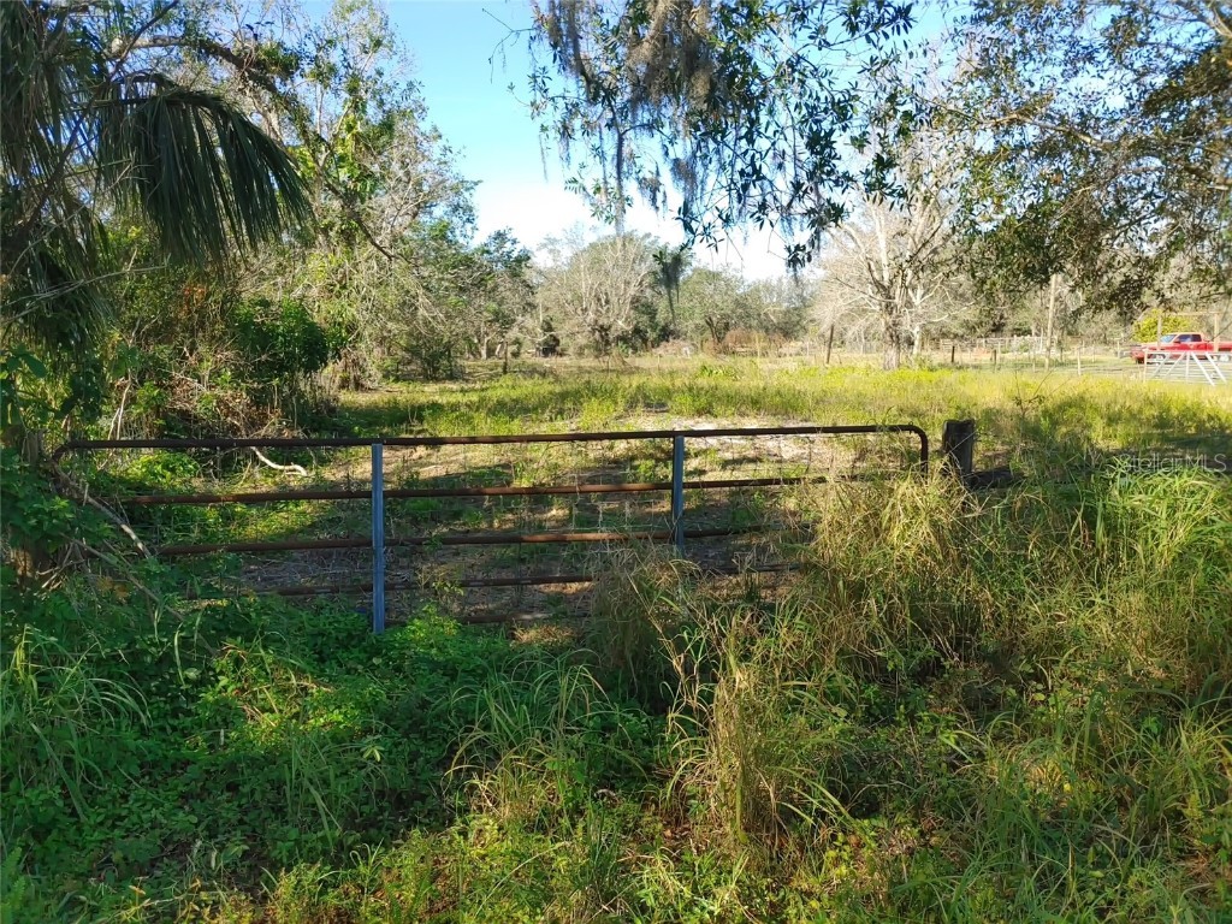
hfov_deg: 67.3
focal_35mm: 26
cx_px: 616
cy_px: 462
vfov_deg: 53.1
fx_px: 925
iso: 50
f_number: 1.8
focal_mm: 4.81
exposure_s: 1/538
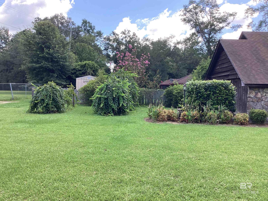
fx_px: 240
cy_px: 100
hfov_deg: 58.4
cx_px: 134
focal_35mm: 31
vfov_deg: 45.4
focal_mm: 3.3
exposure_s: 1/186
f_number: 2.4
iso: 25
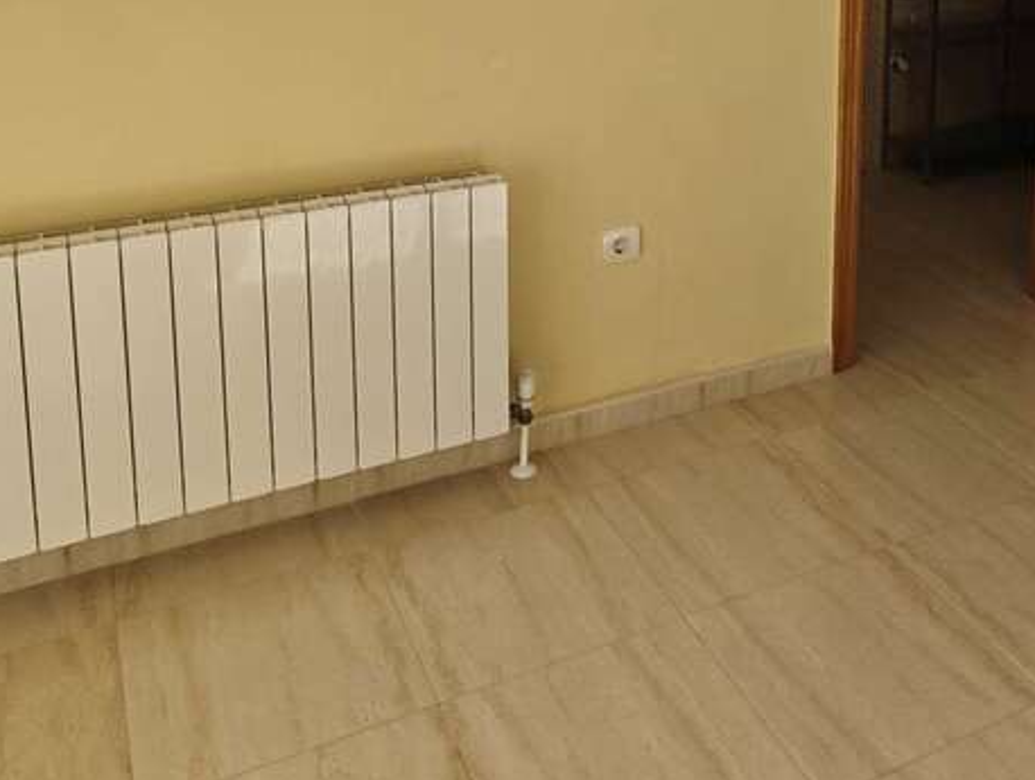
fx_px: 1168
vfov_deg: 33.7
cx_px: 706
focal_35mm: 39
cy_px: -5
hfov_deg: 46.9
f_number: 2.2
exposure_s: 1/306
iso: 50
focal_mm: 2.16
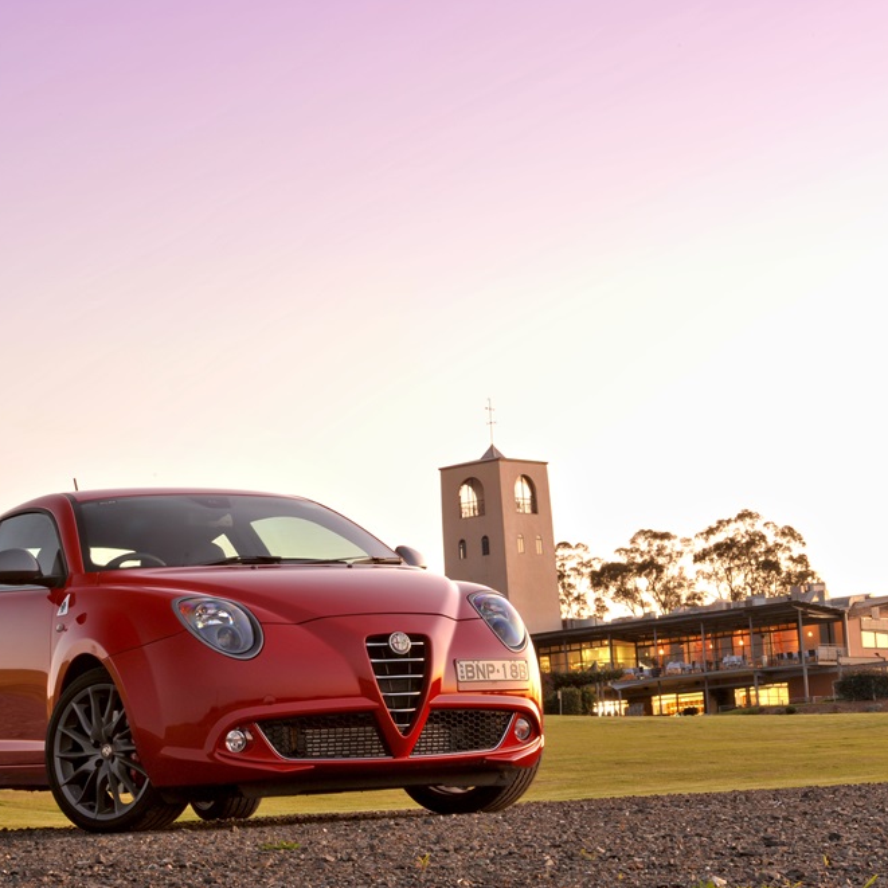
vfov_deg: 19.3
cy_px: 445
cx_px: 458
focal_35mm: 90
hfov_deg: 19.3
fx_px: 2612
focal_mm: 70
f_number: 22
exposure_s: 30
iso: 200
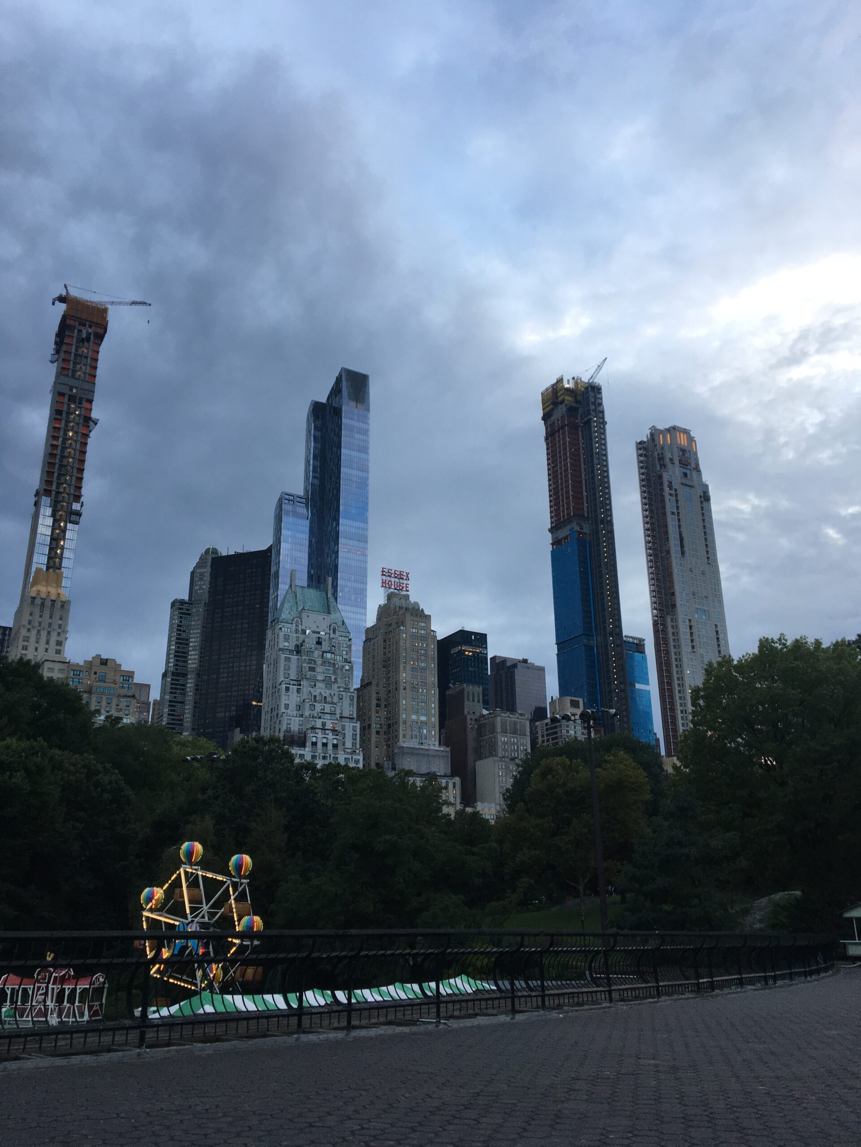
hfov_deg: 48.2
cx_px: 430
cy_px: 574
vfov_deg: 61.7
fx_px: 962
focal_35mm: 29
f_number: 2.2
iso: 32
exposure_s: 1/120
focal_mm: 4.15
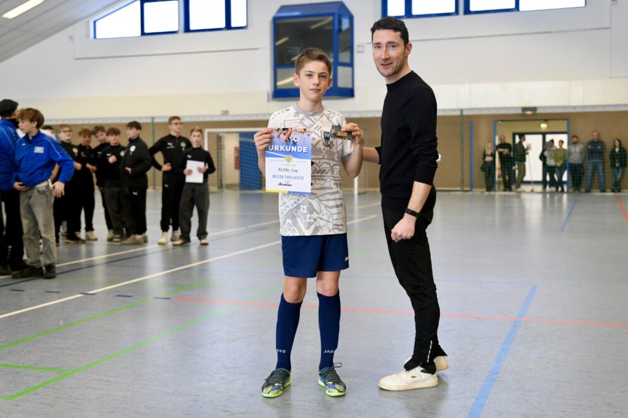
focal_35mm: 41
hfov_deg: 47.4
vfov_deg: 32.6
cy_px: 206
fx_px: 715
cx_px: 313
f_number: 2.8
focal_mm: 40
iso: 2500
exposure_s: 1/640
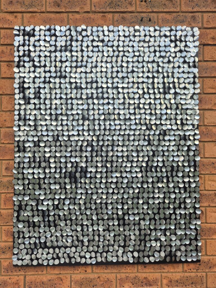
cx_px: 108
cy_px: 144
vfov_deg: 73.9
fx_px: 191
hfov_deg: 58.9
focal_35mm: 23
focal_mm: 5.4
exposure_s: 1/180
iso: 32
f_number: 1.8
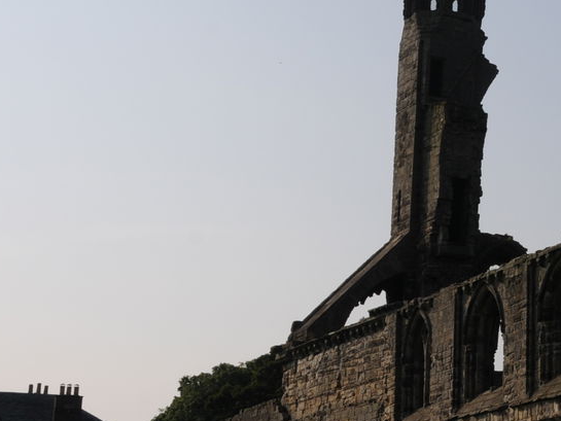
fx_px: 1508
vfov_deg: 15.9
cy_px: 183
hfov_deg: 19.2
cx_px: 760
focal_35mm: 93
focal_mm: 22
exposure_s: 1/500
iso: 200
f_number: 11
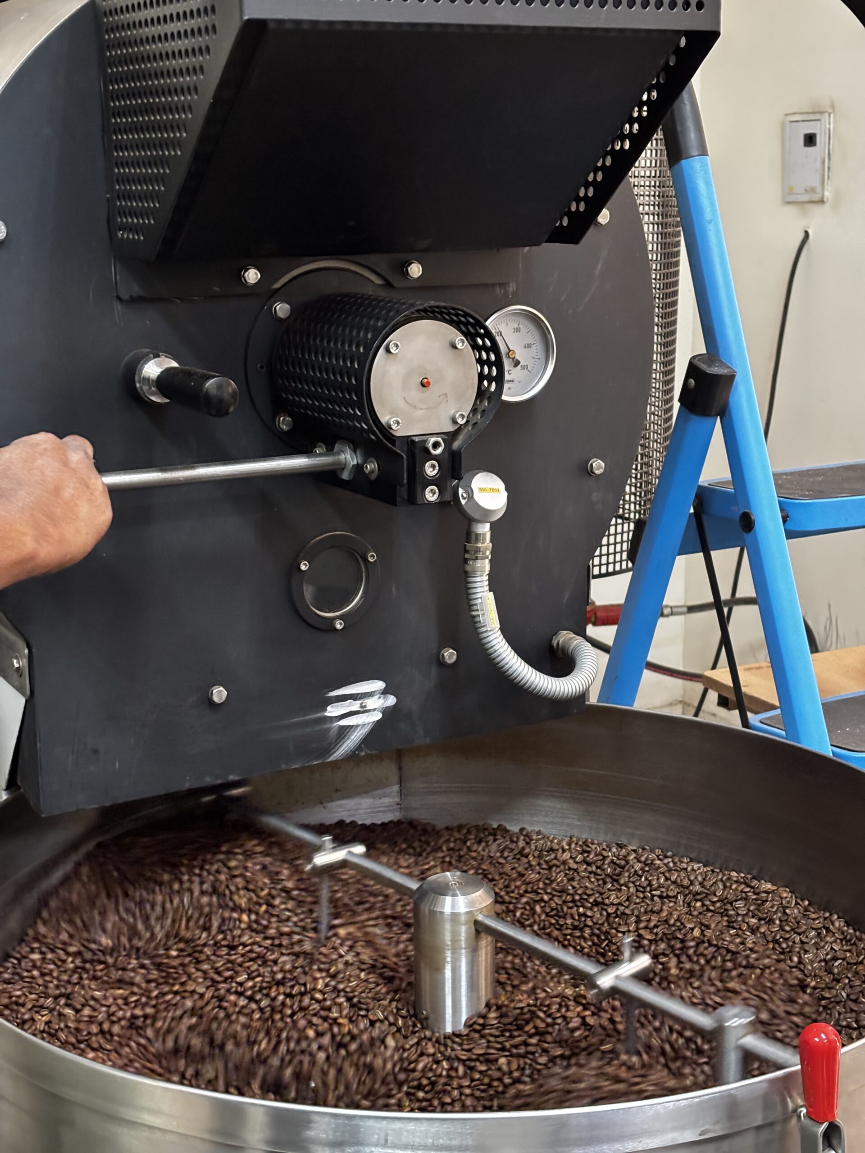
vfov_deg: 36.8
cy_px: 576
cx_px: 432
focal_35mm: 52
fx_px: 1733
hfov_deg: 28.0
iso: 400
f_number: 1.6
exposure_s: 1/25
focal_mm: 5.96
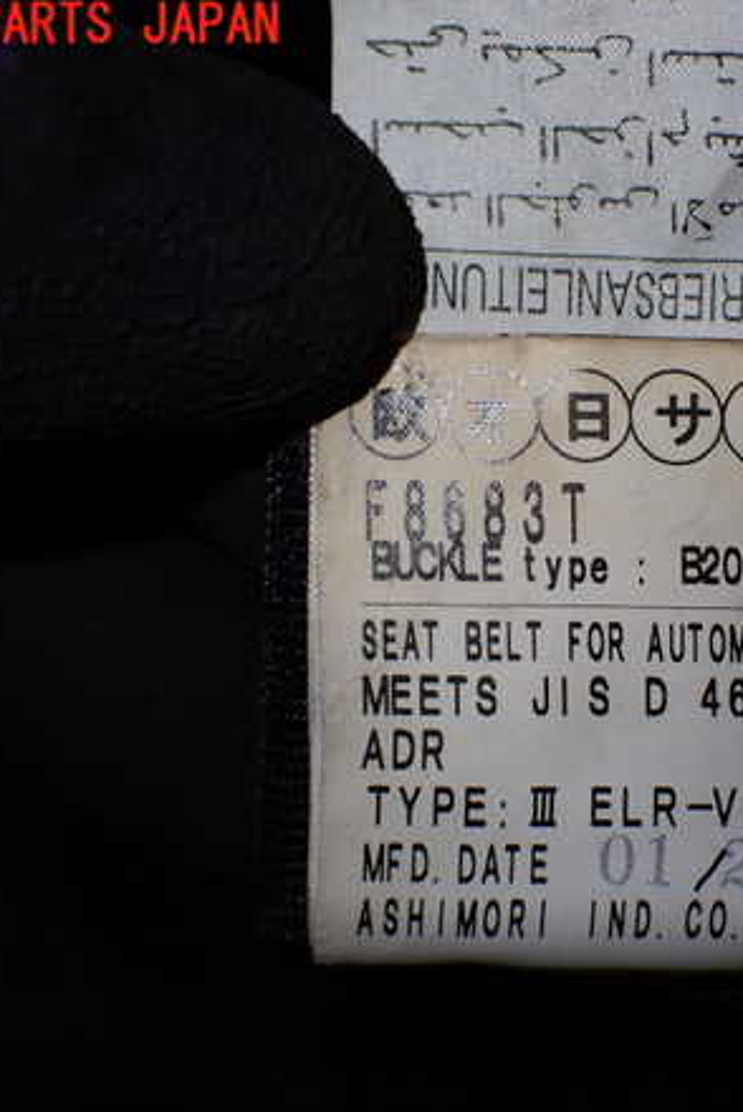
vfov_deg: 38.9
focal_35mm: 51
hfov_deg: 26.1
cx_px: 579
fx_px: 1576
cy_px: 564
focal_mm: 6.37
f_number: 2.5
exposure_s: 1/160
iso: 160
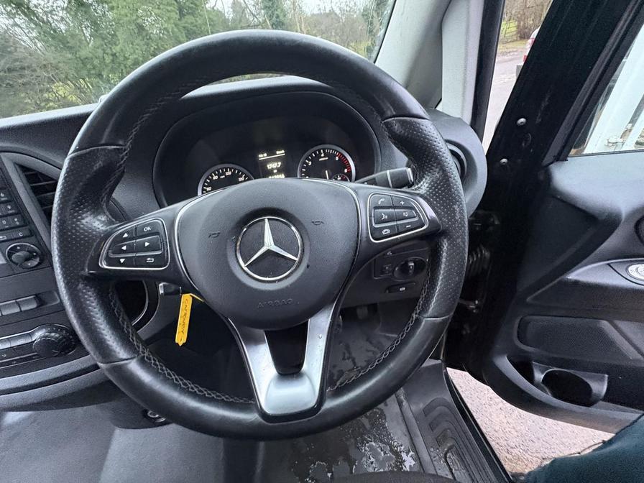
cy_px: 242
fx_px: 260
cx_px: 322
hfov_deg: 102.1
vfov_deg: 85.7
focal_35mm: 14
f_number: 2.2
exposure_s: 1/56
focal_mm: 2.22
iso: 800
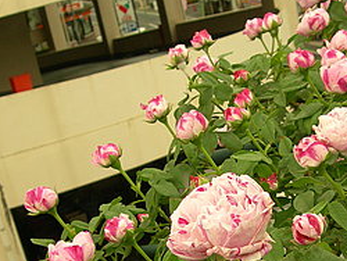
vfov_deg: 19.3
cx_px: 235
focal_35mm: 76
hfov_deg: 25.5
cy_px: 196
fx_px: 763
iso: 50
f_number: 4.8
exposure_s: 1/164
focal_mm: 7.8
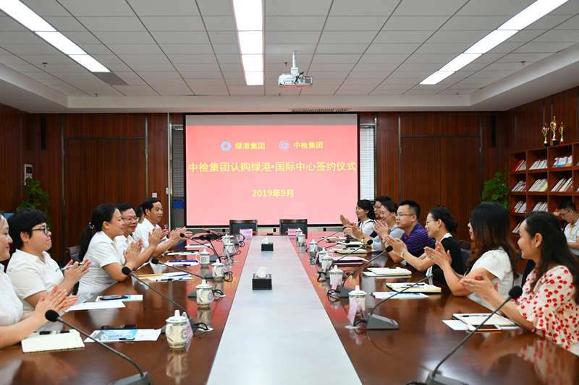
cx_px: 290
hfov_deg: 48.5
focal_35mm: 40
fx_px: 643
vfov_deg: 33.4
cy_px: 192
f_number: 4.5
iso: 1000
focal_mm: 27
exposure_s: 1/80
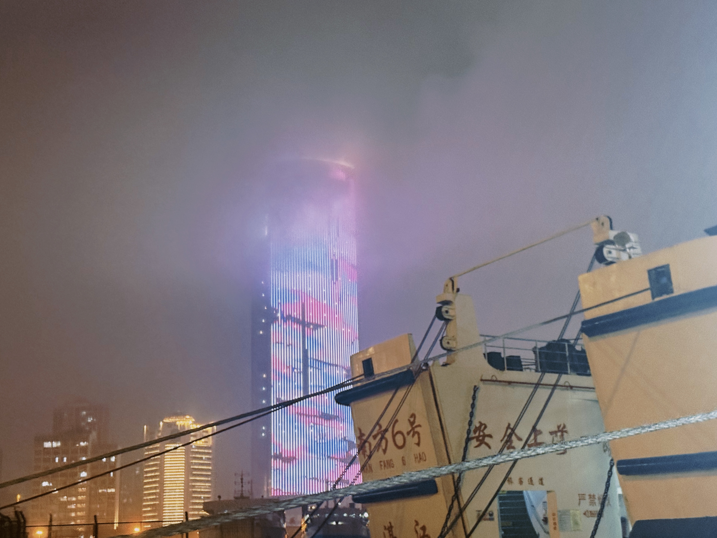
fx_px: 994
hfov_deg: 39.7
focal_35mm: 48
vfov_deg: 30.3
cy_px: 269
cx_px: 358
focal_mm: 6.76
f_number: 1.78
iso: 320
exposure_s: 1/33
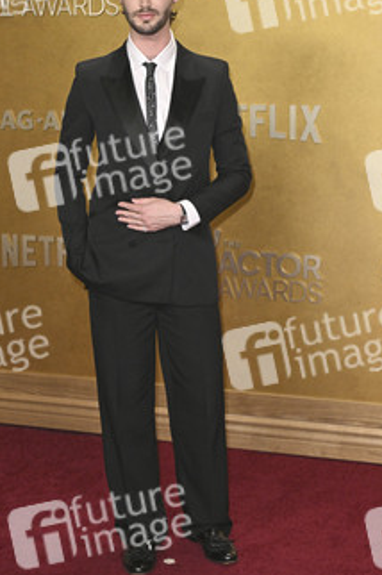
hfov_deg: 20.2
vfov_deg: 30.1
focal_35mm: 67
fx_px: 1069
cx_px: 152
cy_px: 259
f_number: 5.6
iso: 2500
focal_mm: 54
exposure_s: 1/320
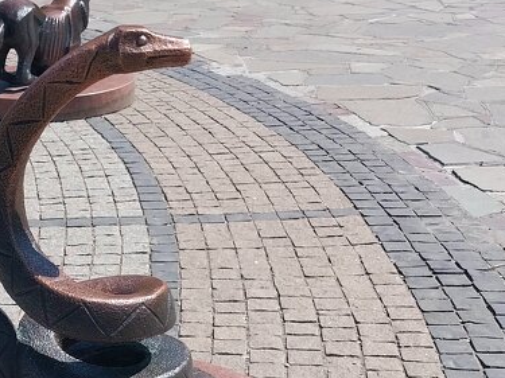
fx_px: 1079
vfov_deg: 19.5
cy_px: 338
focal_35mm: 74
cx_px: 67
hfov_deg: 25.6
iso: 20
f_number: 1.8
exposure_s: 1/909
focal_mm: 4
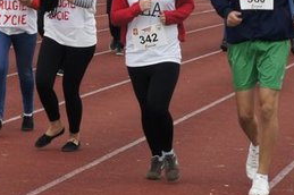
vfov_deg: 5.2
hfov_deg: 7.8
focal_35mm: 264
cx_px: 79
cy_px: 10
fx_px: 2153
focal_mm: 70
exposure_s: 1/160
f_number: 13
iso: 800
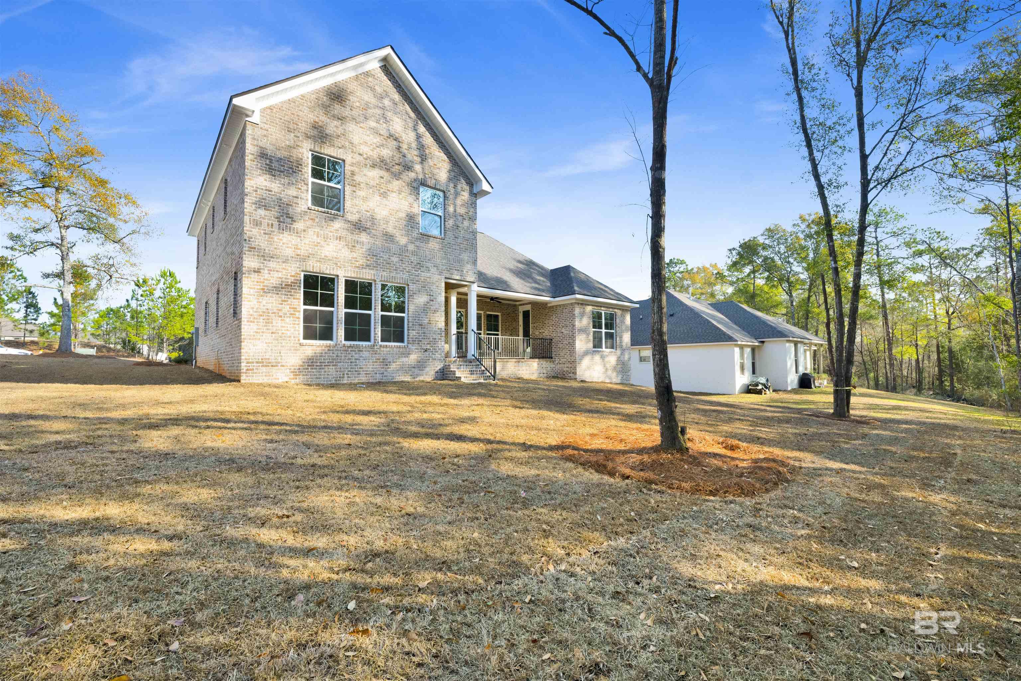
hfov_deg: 104.3
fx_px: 397
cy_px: 340
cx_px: 510
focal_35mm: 14
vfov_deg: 81.2
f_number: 11
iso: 400
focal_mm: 14
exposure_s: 1/200
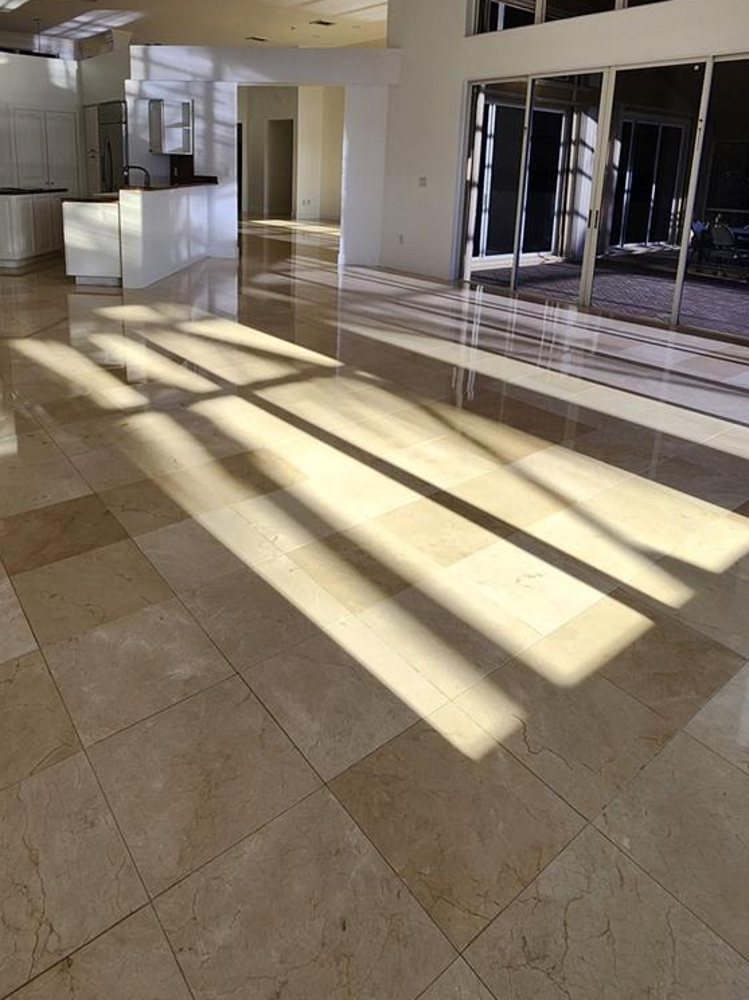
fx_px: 606
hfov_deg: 63.3
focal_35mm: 21
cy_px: 295
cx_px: 344
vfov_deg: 75.2
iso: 50
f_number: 2.2
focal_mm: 2.2
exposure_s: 1/196
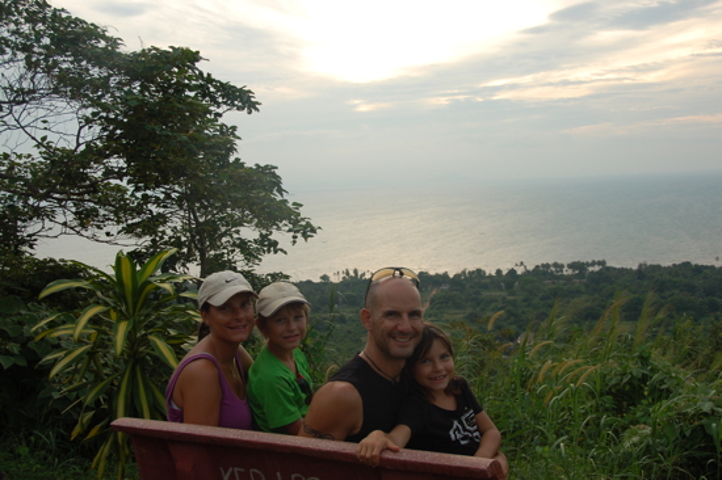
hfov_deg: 46.4
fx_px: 842
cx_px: 361
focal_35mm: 42
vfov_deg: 31.9
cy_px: 240
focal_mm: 28
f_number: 6.3
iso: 200
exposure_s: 1/125
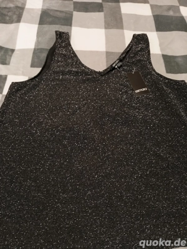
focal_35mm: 27
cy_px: 124
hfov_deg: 51.5
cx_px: 94
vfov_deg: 65.2
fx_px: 194
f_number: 1.8
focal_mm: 3.98
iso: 684
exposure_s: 1/20
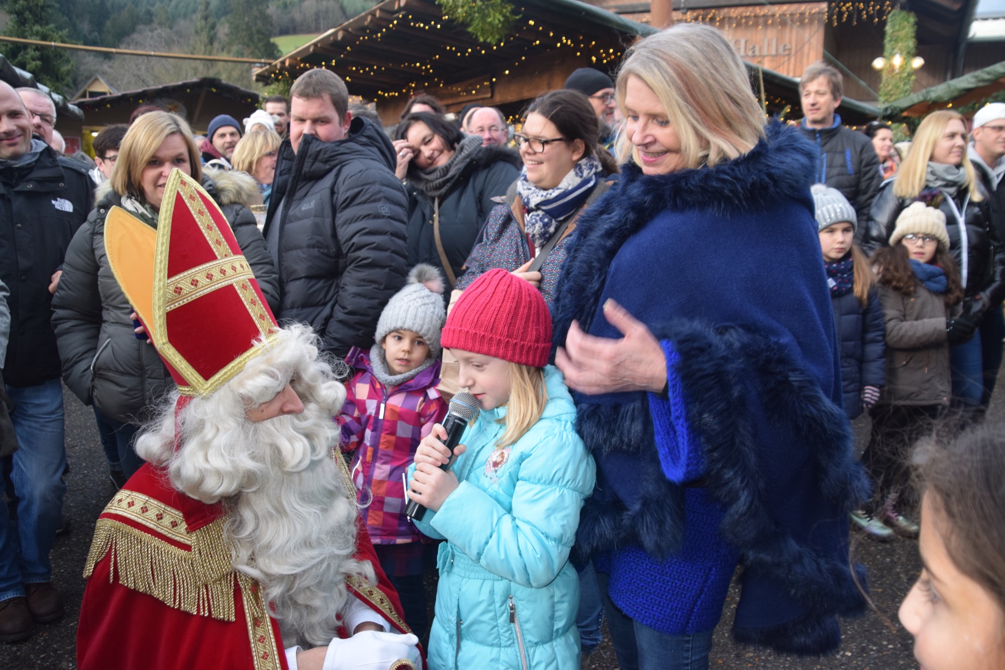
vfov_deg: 47.9
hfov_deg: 67.4
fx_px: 754
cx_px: 502
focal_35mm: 27
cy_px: 335
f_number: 5.6
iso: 800
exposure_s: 1/125
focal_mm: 18
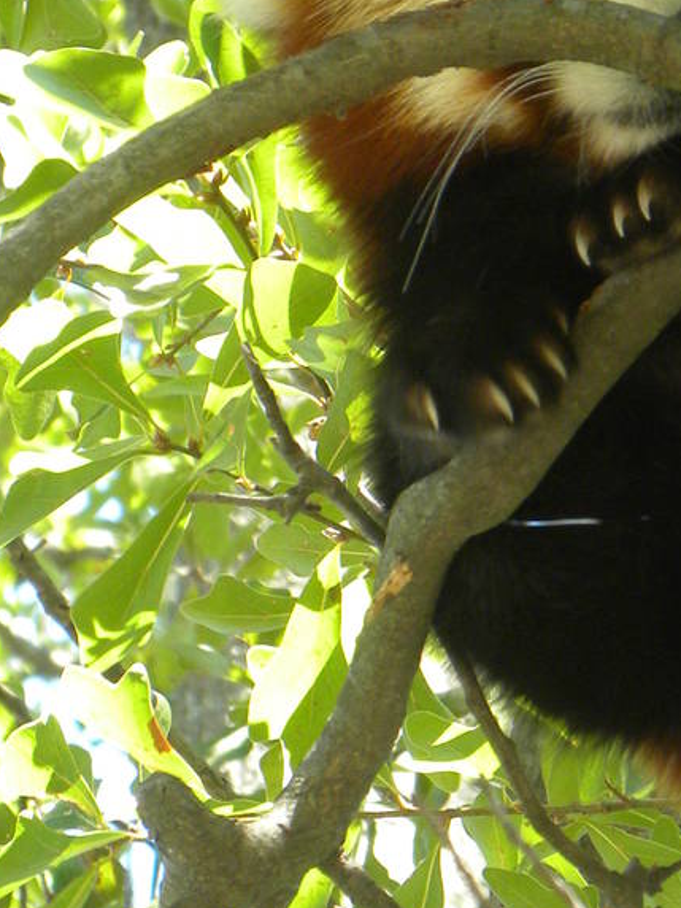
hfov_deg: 3.3
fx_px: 11882
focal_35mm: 453
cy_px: 471
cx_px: 629
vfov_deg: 4.4
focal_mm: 28.8
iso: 135
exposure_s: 1/59.8
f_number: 4.5
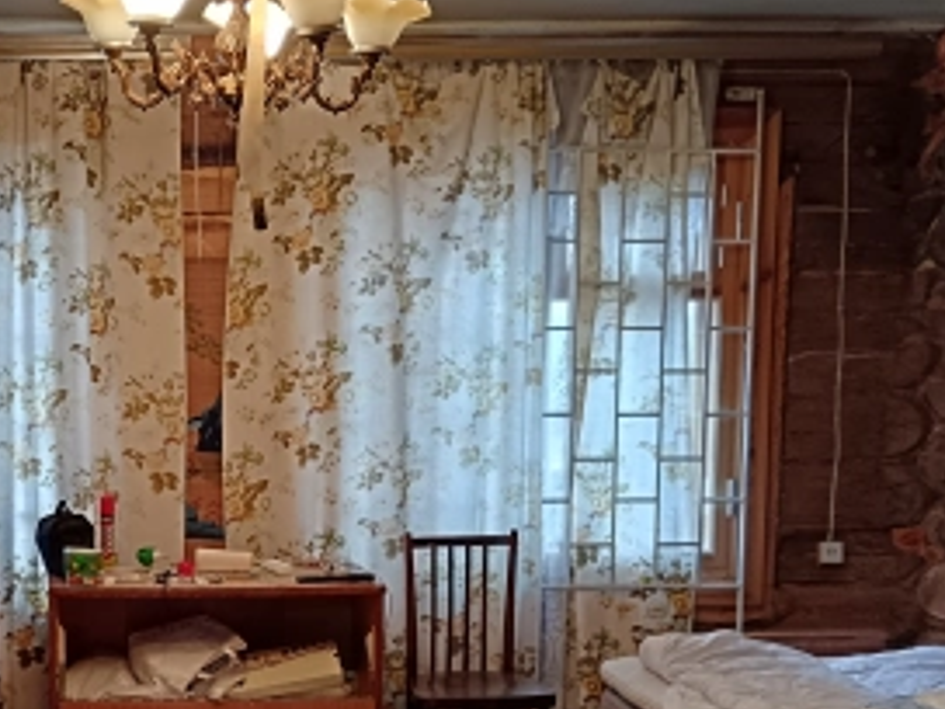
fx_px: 1693
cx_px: 174
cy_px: 633
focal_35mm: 62
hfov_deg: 30.4
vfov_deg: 23.1
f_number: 1.9
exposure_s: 1/25
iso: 1464
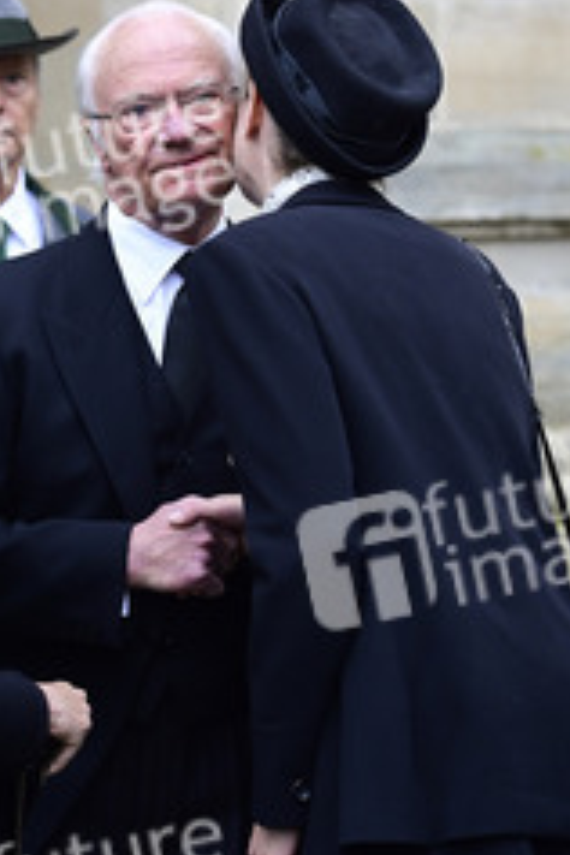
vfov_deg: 11.9
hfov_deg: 8.0
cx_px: 155
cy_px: 364
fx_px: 4085
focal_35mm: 172
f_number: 4.5
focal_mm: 102
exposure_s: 1/500
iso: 800
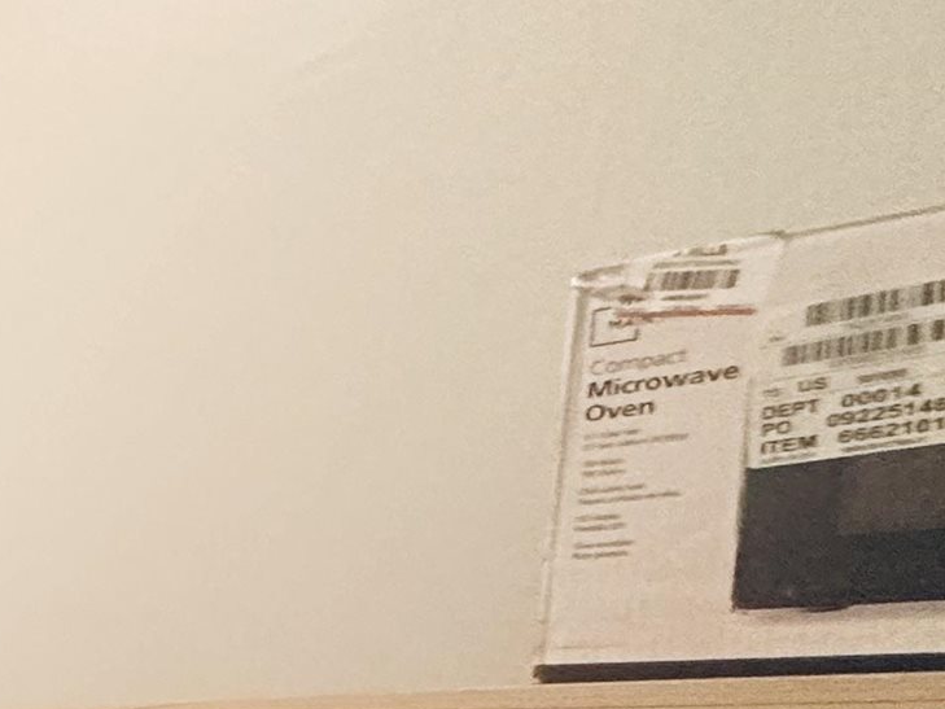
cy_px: 944
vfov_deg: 22.1
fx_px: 1611
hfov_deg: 19.3
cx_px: -932
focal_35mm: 59
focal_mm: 2.22
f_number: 2.2
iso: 320
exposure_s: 1/60
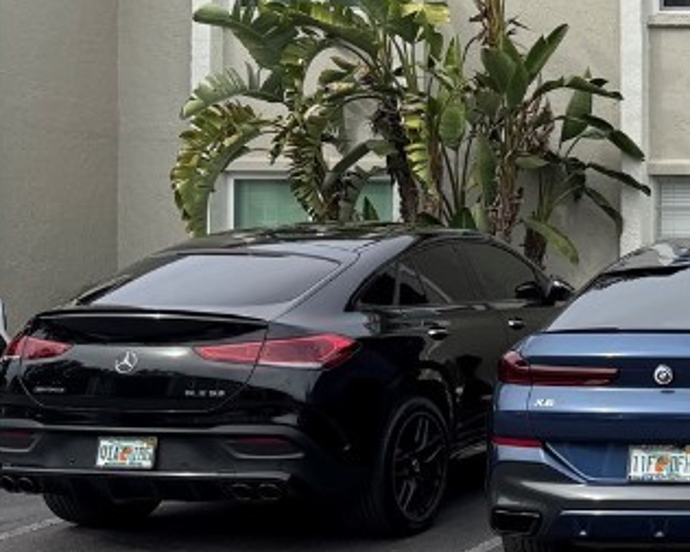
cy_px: 238
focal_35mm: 76
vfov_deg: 20.2
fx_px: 1553
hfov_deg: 21.1
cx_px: 1042
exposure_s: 1/2105
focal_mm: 6.76
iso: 80
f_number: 1.78
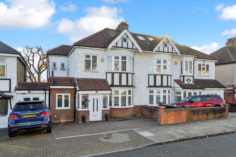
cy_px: 78
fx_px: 177
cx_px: 118
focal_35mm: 27
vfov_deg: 48.0
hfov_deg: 67.4
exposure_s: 1/1000
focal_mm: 27
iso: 1600
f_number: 6.3
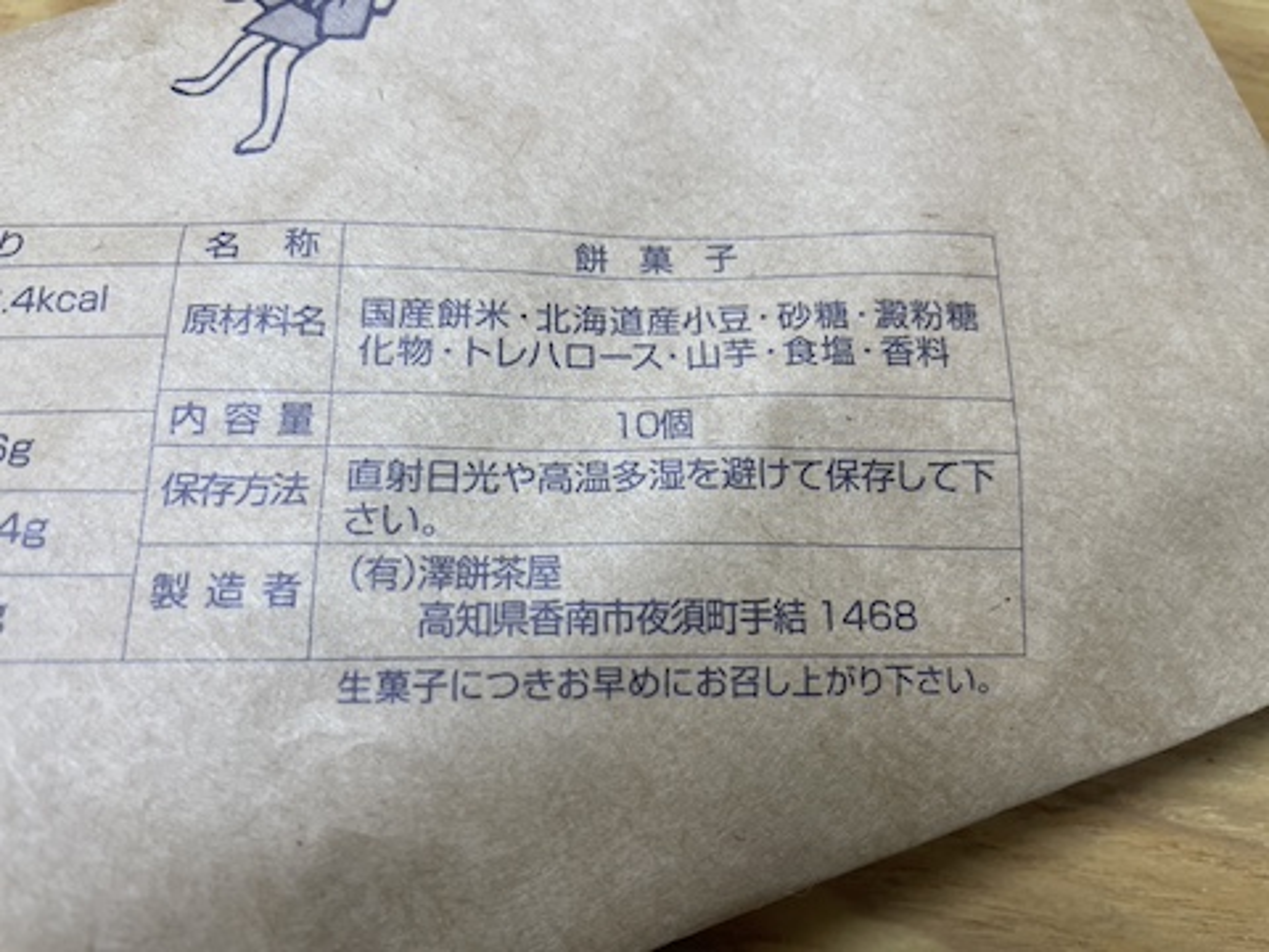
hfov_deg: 67.3
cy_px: 476
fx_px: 953
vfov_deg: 53.1
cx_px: 634
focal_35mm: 26
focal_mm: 4.2
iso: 100
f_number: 1.6
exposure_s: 1/120
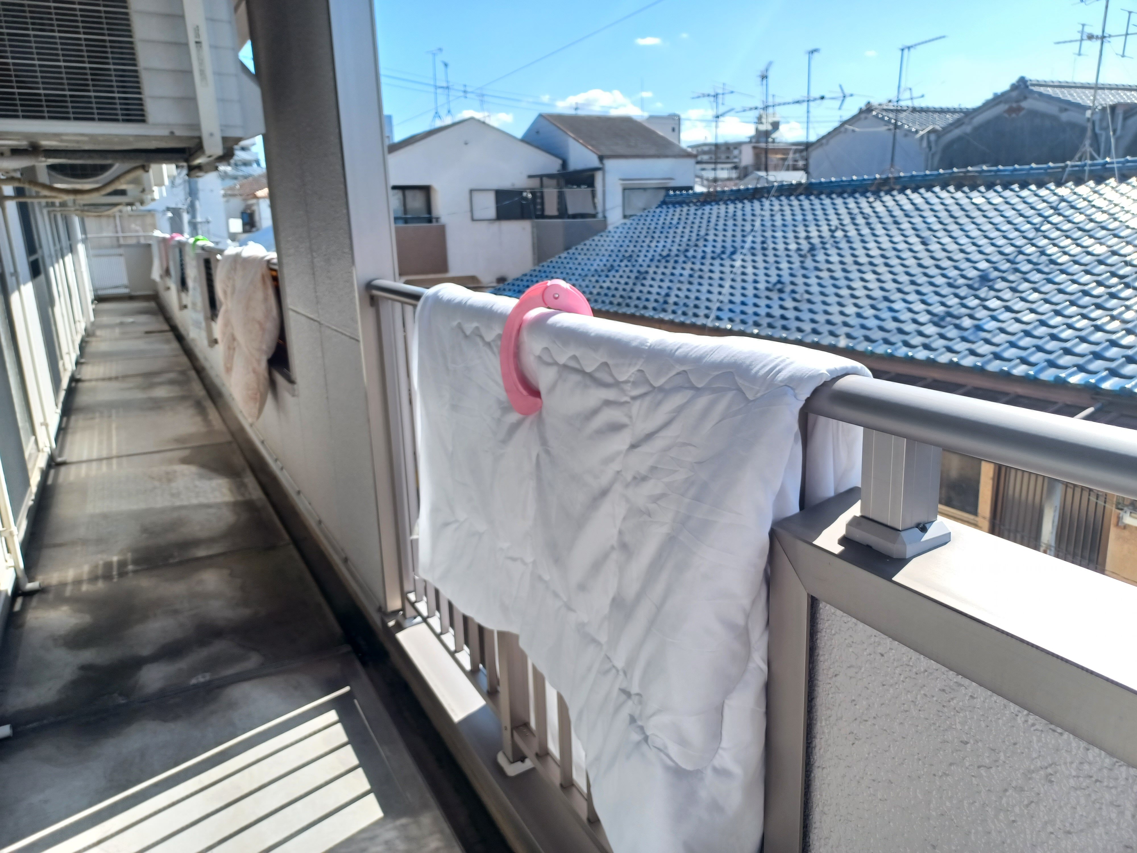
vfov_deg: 54.9
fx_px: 821
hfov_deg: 69.4
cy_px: 426
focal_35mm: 25
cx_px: 568
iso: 40
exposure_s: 1/120
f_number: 1.8
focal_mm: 4.6
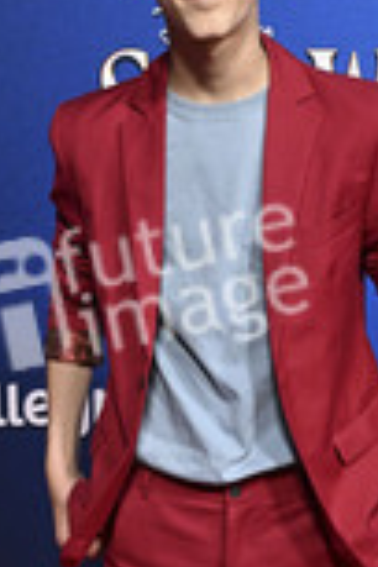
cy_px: 478
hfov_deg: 15.3
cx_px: 226
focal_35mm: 89
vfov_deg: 22.5
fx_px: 1402
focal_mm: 34
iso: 3200
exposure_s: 1/250
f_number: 4.5
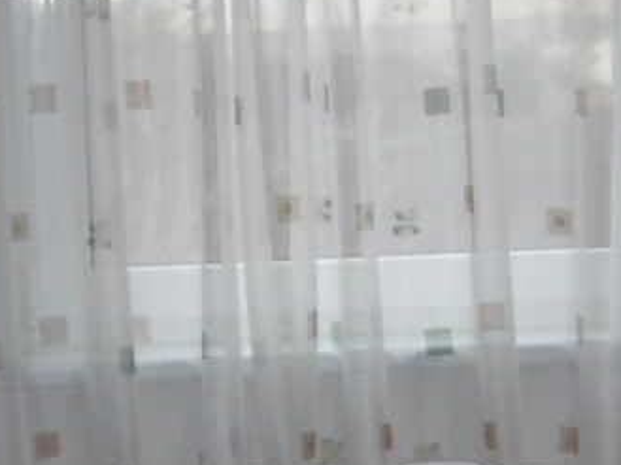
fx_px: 3315
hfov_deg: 10.6
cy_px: 473
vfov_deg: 8.0
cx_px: 549
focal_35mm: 185
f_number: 2.7
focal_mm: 6.2
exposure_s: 1/60
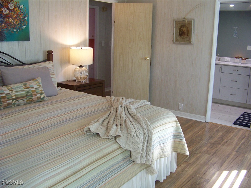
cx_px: 126
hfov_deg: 51.4
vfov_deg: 39.7
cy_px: 94
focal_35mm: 36
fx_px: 261
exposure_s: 1/30
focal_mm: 5.85
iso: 160
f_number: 2.8
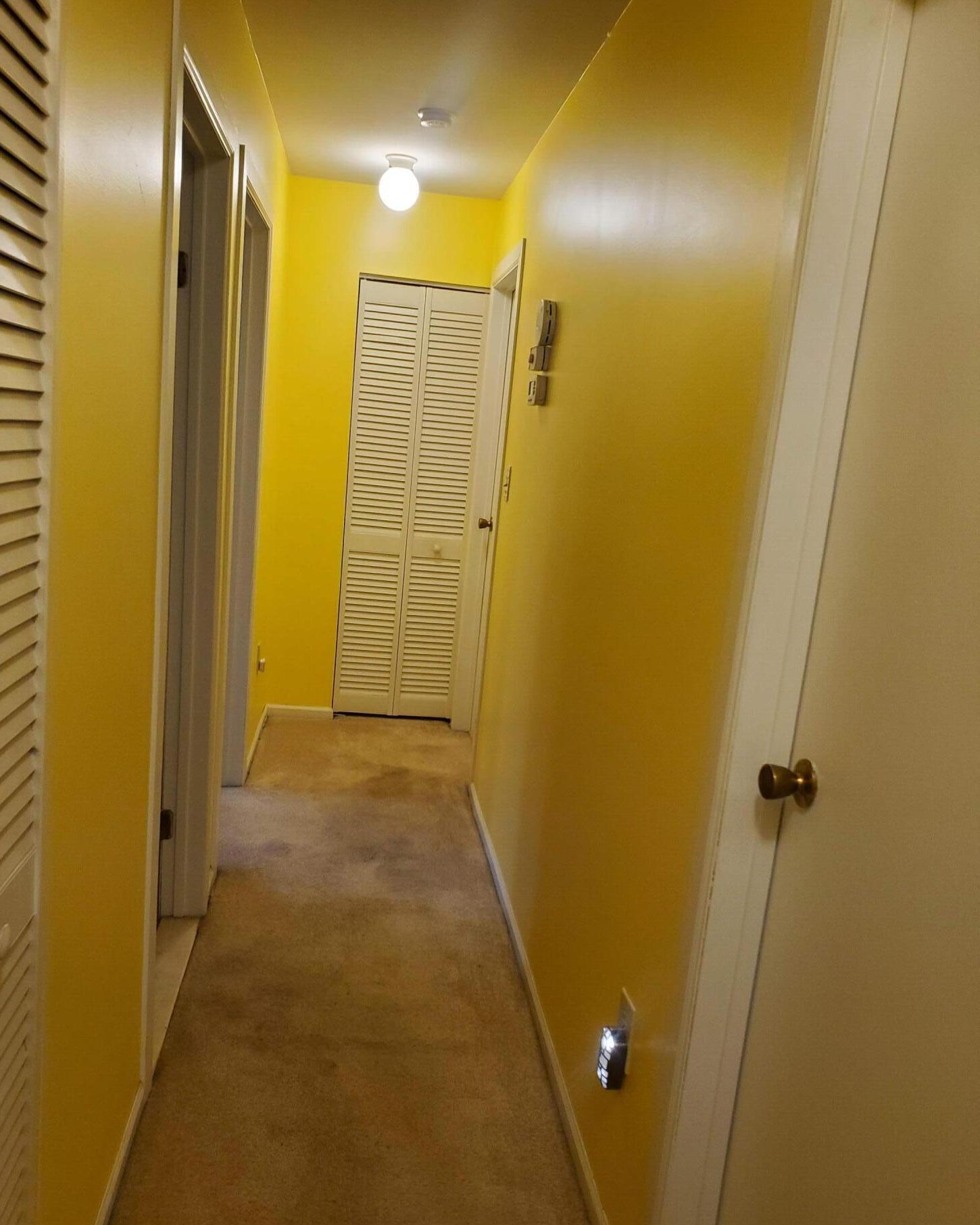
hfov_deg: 51.5
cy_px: 650
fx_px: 1015
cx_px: 474
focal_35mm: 28
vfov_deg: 62.2
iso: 200
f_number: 2.4
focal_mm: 4.3
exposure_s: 1/40
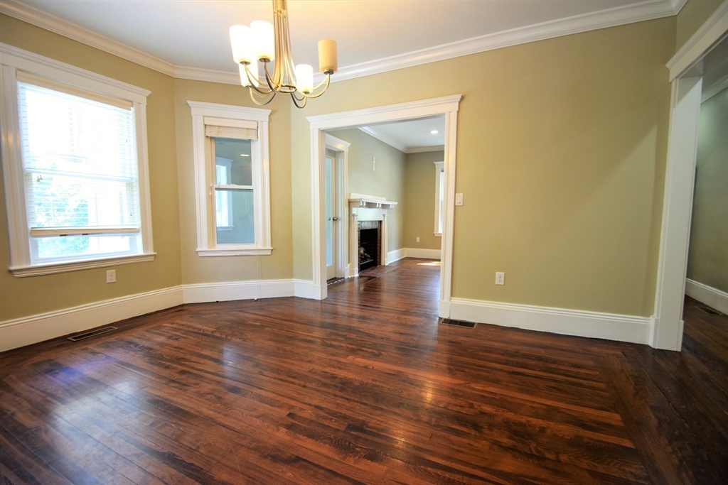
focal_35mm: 15
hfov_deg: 100.4
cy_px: 242
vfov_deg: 77.3
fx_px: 303
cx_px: 364
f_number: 3.5
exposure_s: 1/60
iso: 800
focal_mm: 10
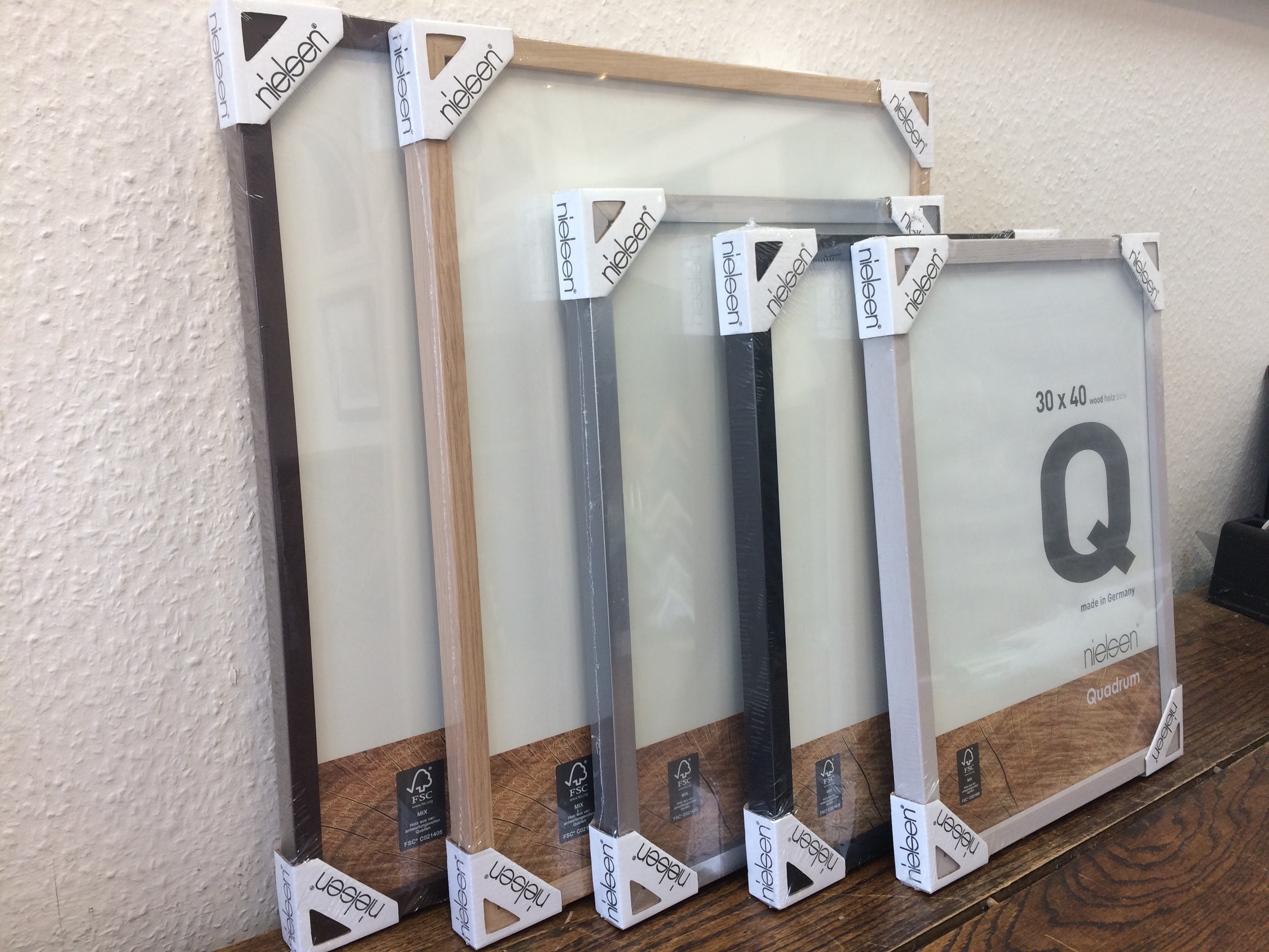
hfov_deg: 61.7
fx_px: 1063
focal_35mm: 29
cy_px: 476
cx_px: 634
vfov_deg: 48.2
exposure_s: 1/100
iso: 64
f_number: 2.2
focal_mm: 4.15
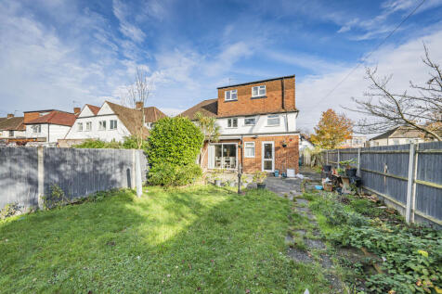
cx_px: 221
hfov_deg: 112.6
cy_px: 147
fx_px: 147
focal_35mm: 12
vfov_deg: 90.0
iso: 320
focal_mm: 12
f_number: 9
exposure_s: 1/640
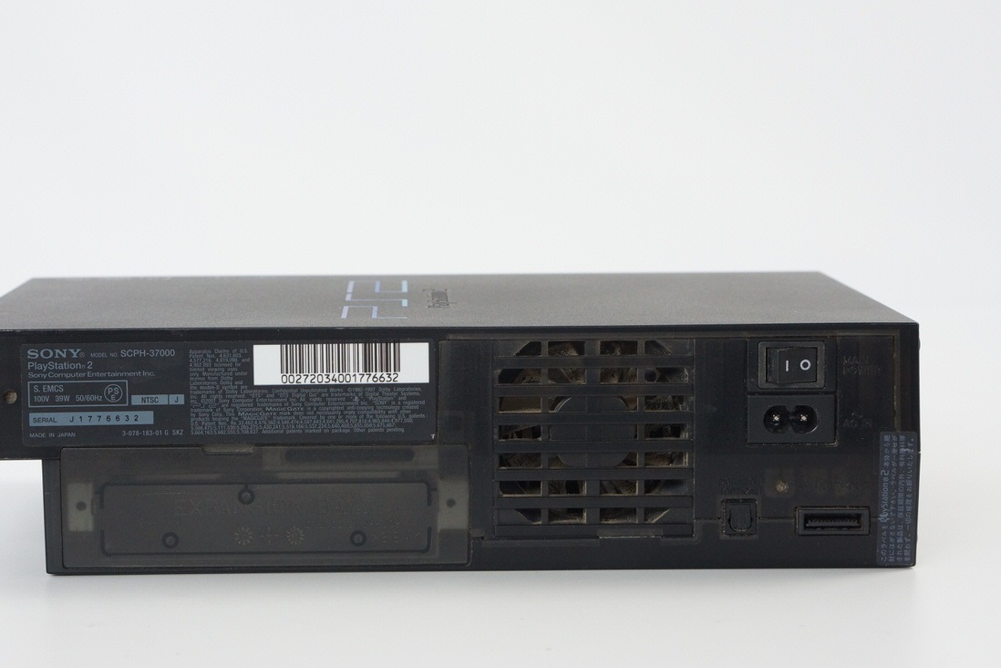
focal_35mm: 82
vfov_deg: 16.7
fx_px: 2280
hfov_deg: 24.8
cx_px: 463
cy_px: 322
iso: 1000
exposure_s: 1/80
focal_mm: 50
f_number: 6.3
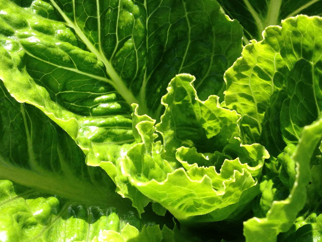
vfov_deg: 28.0
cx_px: 208
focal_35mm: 52
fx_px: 484
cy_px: 139
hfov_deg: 36.5
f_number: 2.4
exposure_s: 1/678
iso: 50
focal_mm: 4.13
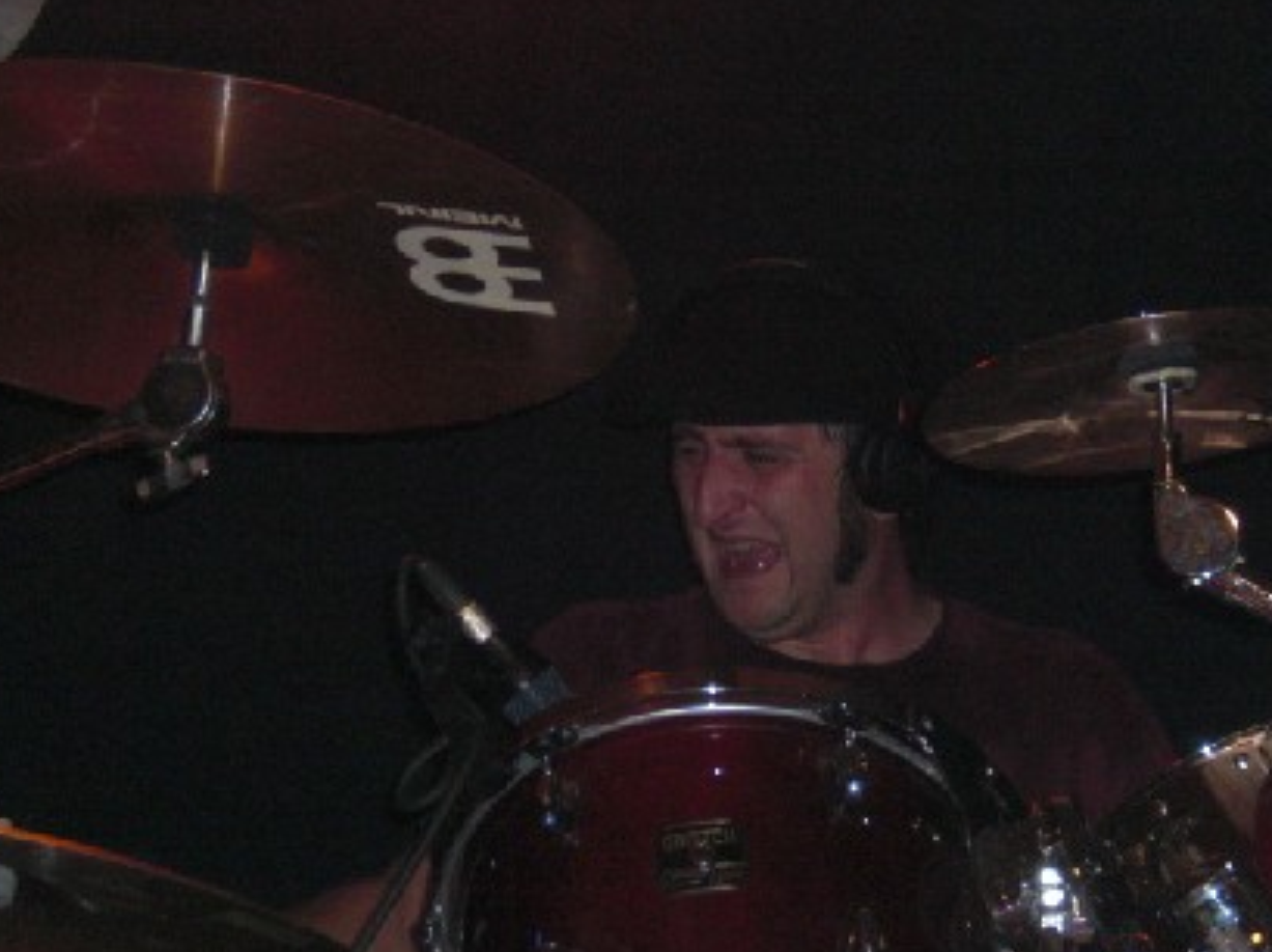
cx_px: 650
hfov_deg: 15.8
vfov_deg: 11.8
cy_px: 442
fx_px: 4589
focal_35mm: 125
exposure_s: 1/60
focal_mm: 18.9
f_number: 5.9
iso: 200
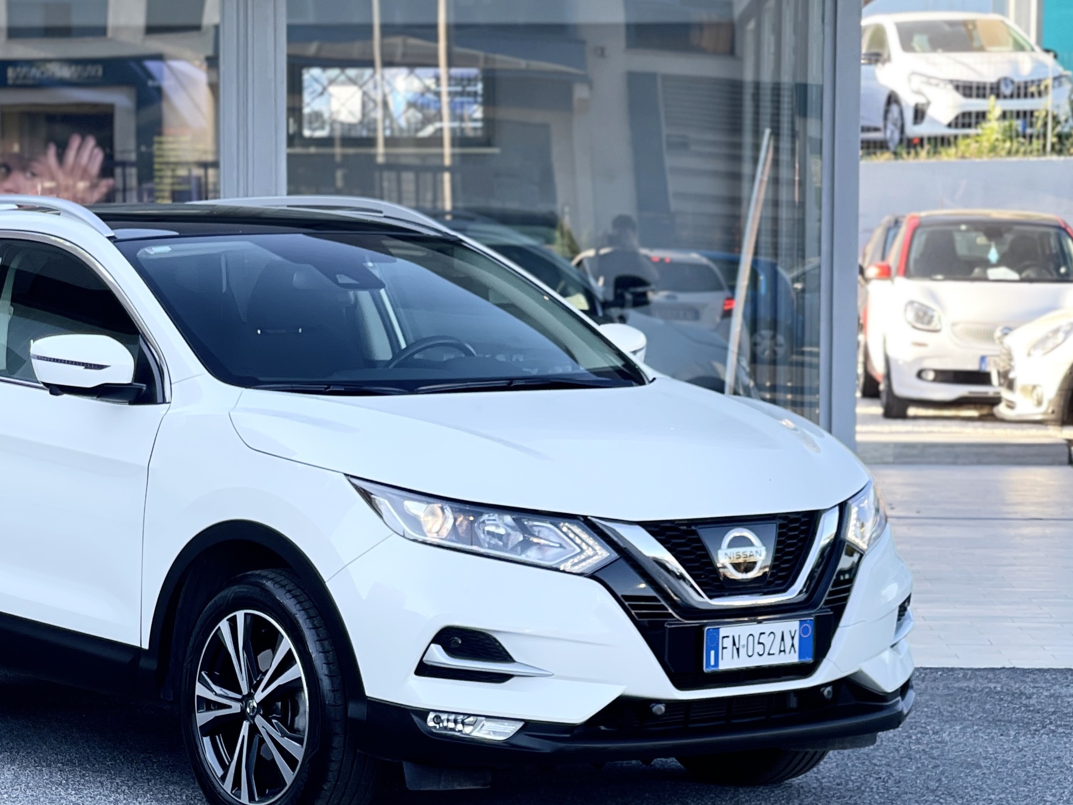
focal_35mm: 109
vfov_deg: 13.6
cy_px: 561
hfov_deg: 18.0
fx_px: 3379
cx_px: 331
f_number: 2.2
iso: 32
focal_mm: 7.5
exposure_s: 1/121
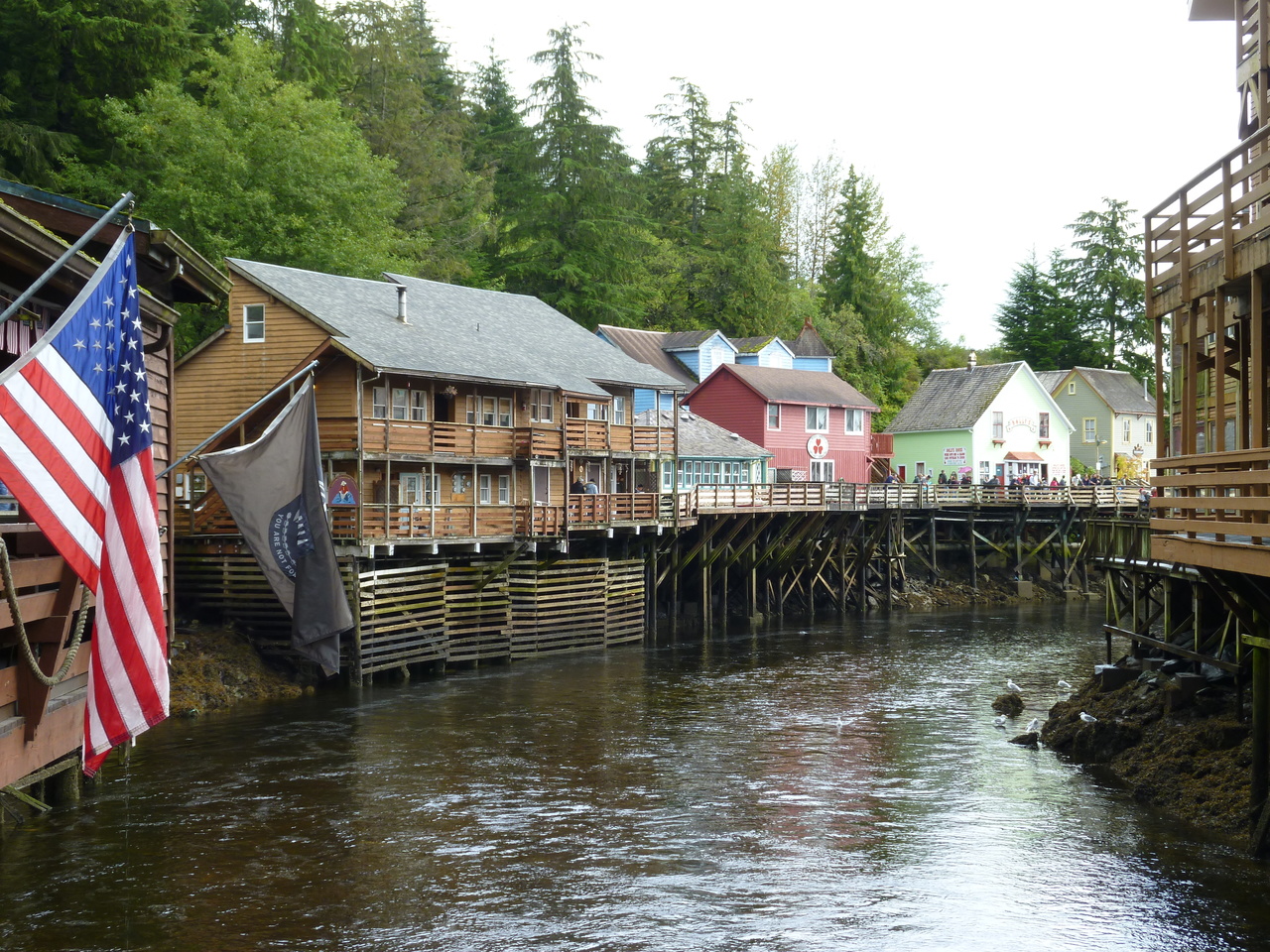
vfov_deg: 27.0
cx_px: 635
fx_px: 1981
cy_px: 476
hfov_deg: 35.5
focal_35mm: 54
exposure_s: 1/60
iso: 80
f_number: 4.5
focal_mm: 9.7
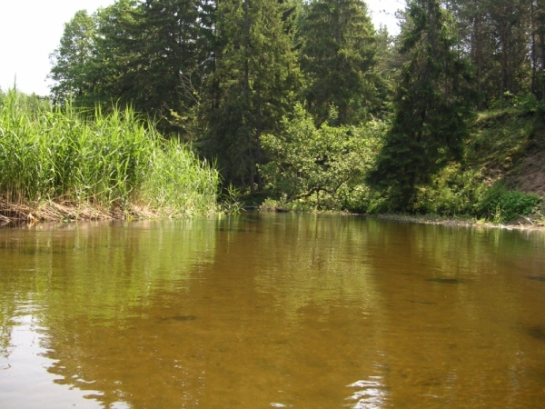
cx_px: 272
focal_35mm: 38
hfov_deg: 49.0
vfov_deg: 37.7
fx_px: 598
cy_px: 204
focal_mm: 5.8
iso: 100
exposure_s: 1/245
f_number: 2.8
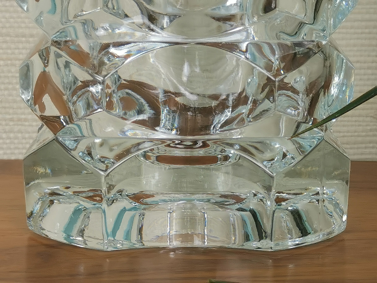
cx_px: 188
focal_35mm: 125
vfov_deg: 11.9
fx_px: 1361
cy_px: 142
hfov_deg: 15.8
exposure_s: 1/100
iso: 50
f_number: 1.8
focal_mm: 5.58
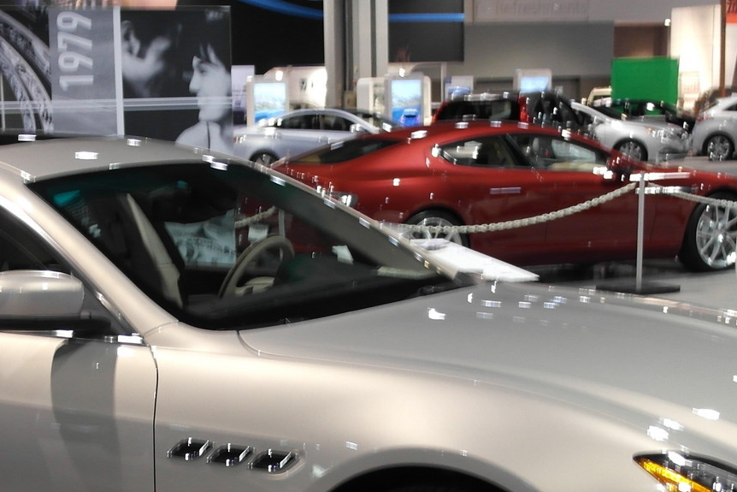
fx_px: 1781
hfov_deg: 23.2
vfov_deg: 15.5
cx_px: 187
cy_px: 458
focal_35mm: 87
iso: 400
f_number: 3.5
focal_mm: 20
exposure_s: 1/20
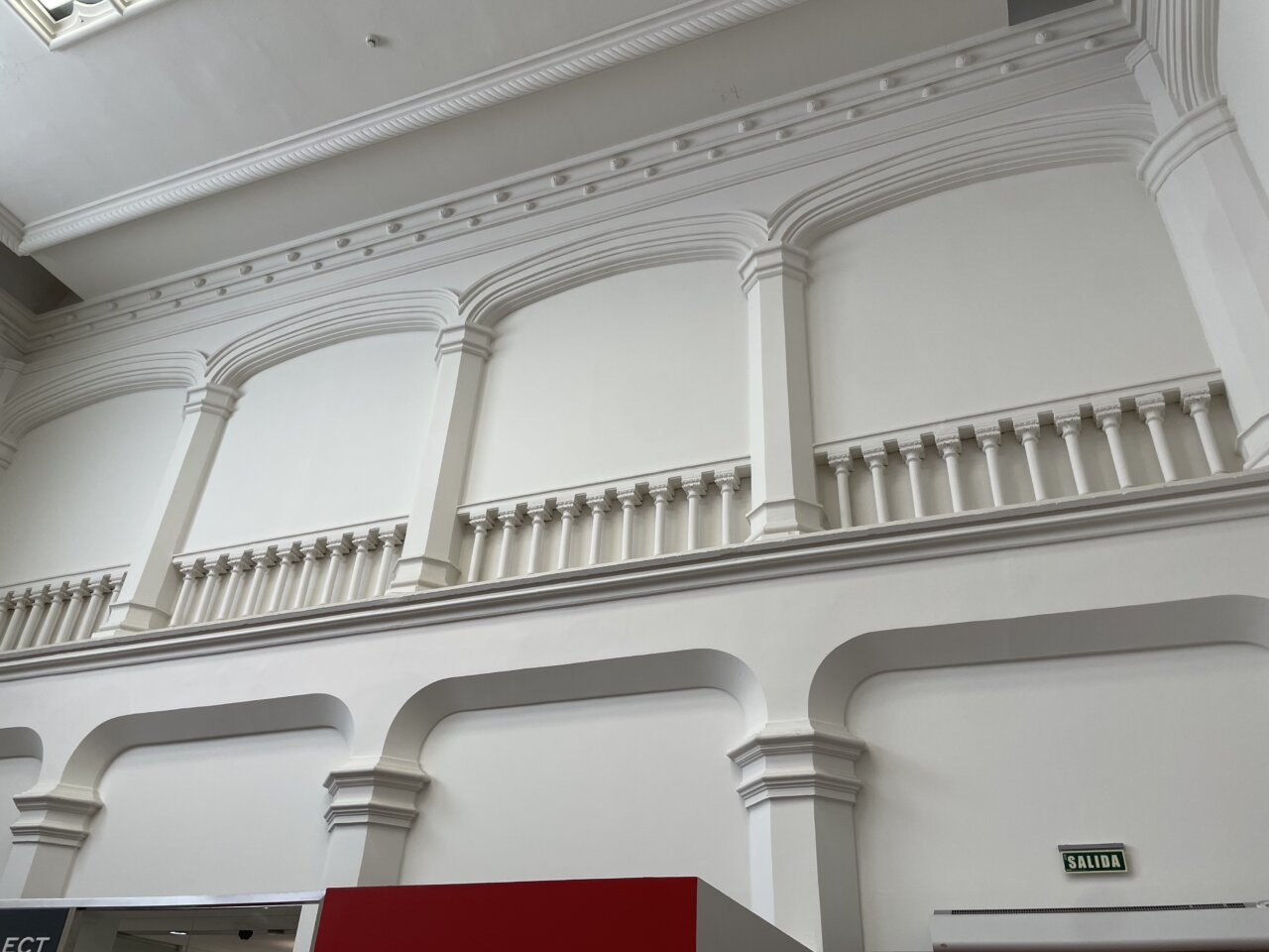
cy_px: 476
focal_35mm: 26
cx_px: 634
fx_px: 953
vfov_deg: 53.1
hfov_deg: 67.3
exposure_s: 1/100
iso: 50
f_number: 1.6
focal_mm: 4.2
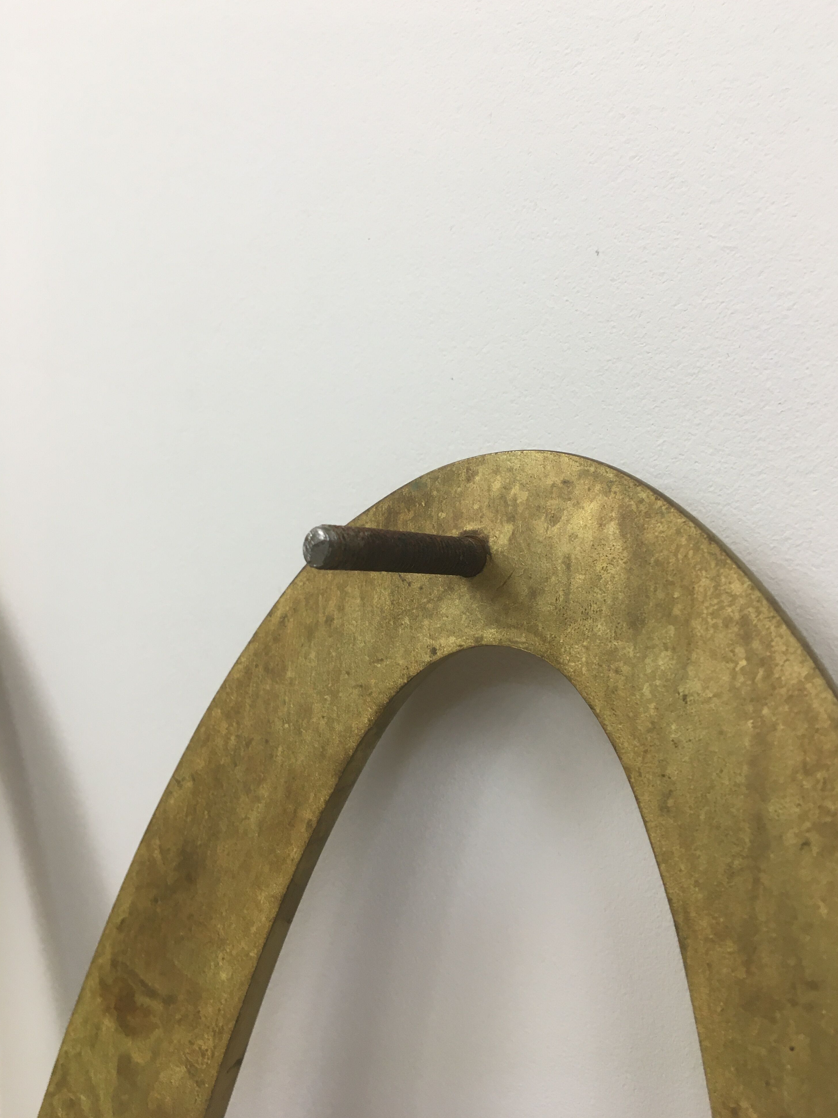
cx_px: 430
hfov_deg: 46.8
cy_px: 548
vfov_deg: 60.0
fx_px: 968
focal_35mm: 30
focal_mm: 4.15
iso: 32
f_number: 2.2
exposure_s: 1/33
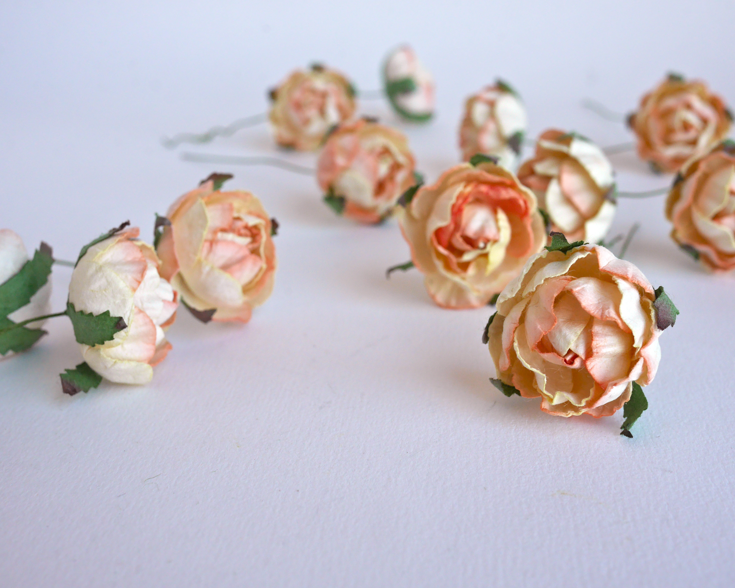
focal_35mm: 42
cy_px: 293
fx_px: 914
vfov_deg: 35.7
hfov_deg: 43.8
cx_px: 380
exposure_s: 1/100
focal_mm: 20
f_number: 5.6
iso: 400
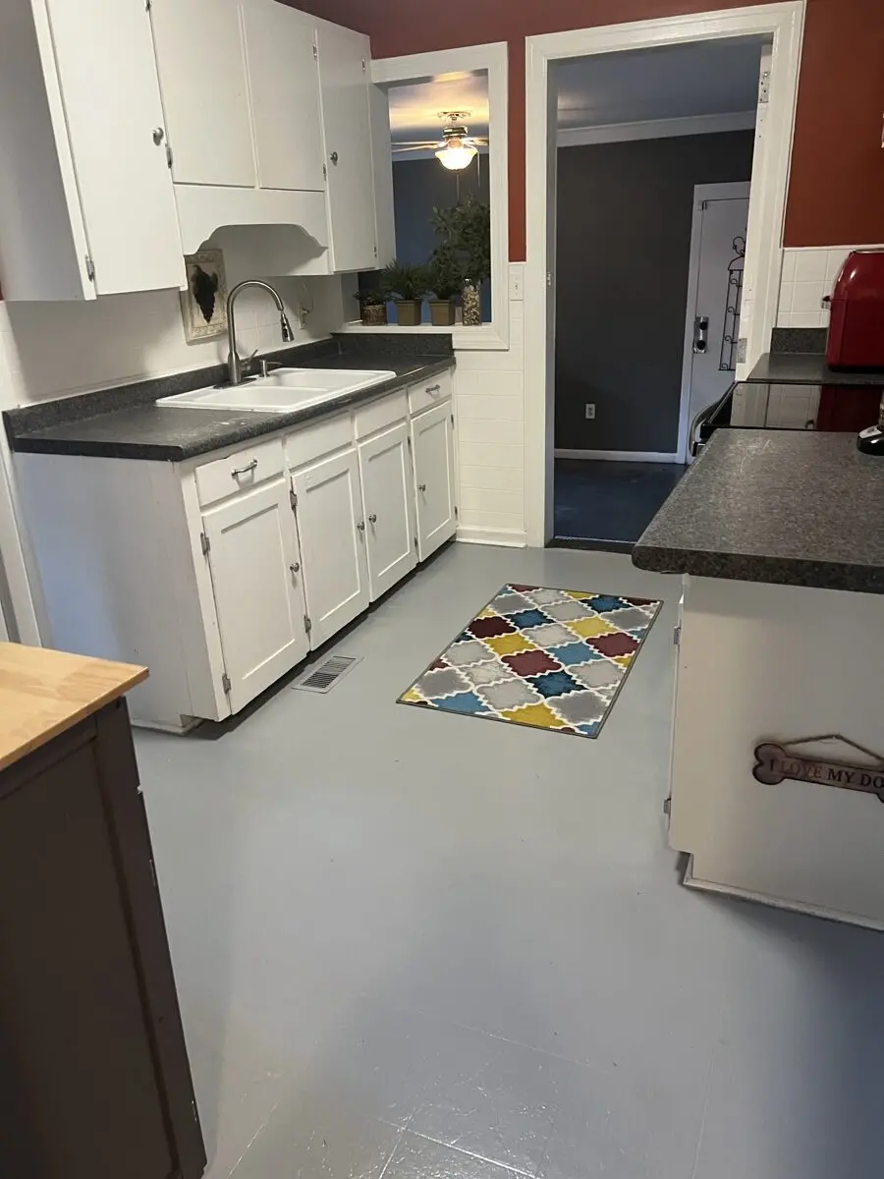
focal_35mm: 26
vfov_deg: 67.3
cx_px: 442
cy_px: 590
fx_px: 885
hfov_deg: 53.1
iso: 320
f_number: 1.5
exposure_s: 1/60
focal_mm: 5.7
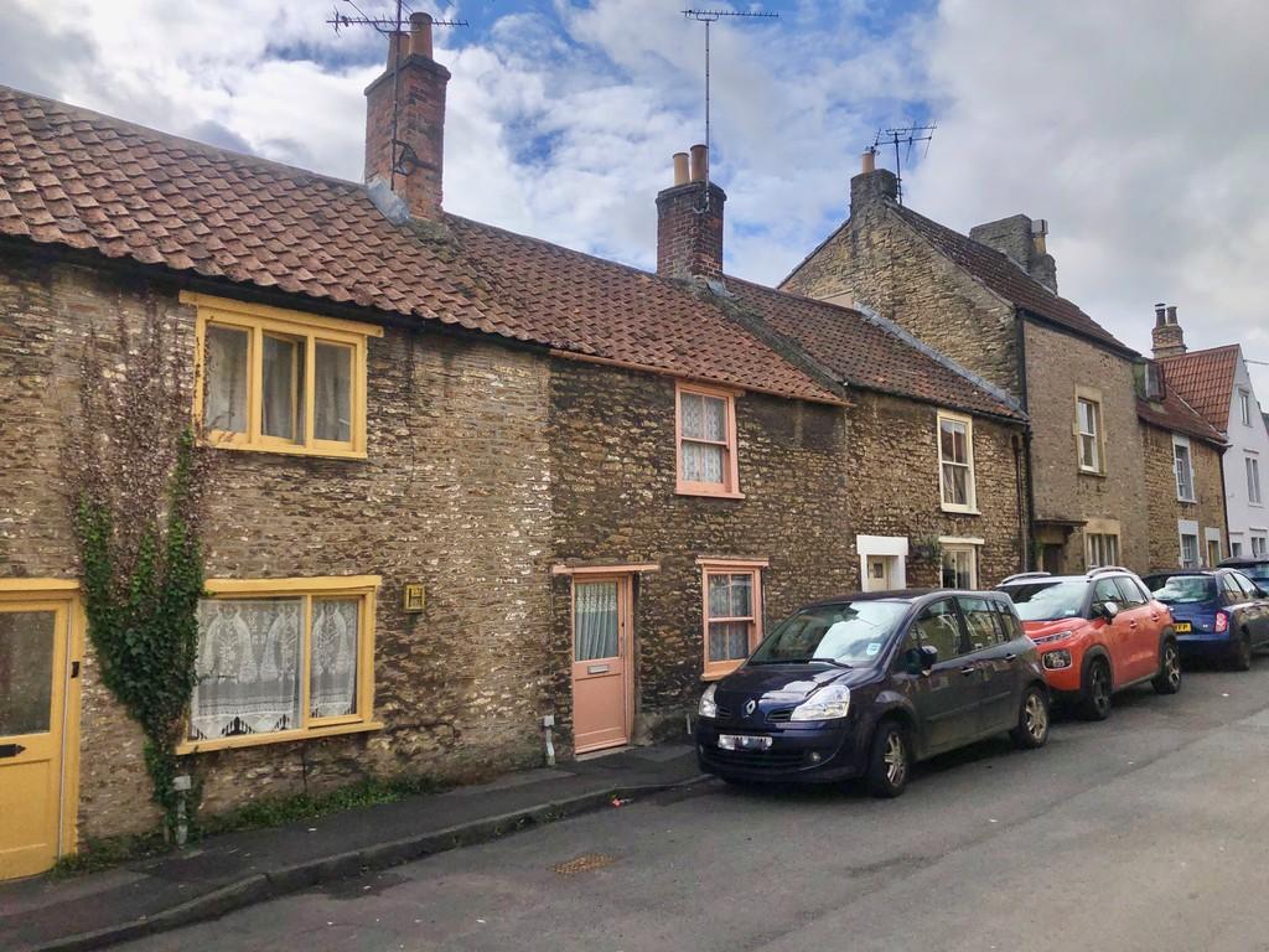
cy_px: 476
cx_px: 634
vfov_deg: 49.7
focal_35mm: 28
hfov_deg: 63.4
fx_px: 1026
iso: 20
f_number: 1.8
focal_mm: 3.99
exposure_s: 1/4808
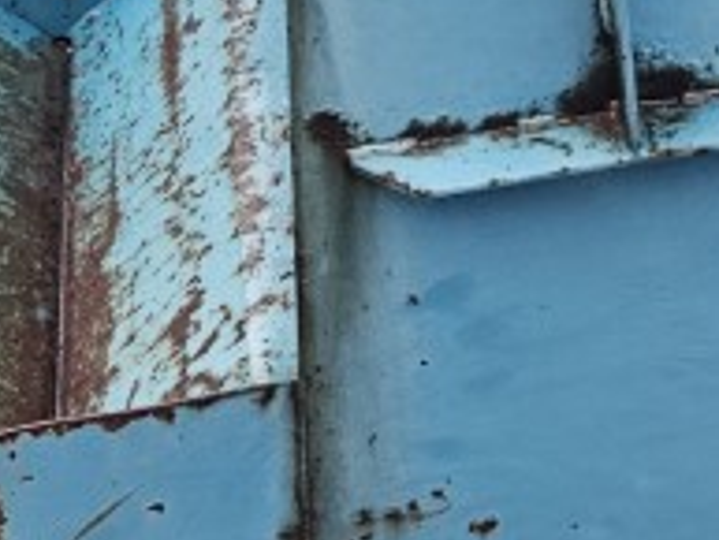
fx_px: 2536
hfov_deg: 15.9
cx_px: 648
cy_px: -290
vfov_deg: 11.6
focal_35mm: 122
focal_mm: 5.4
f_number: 1.8
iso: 250
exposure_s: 1/142
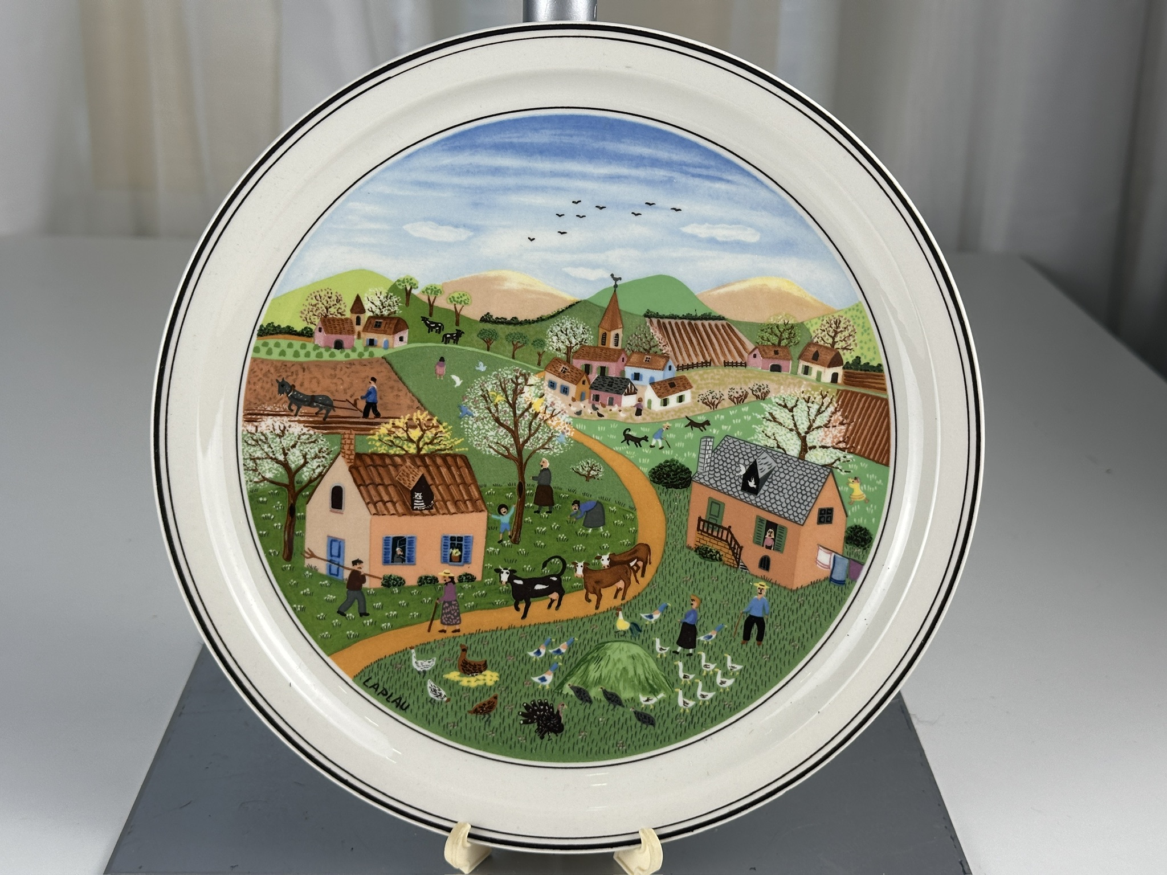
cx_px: 584
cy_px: 438
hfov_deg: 39.7
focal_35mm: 48
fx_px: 1618
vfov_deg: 30.3
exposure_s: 1/228
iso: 50
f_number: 1.78
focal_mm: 6.86
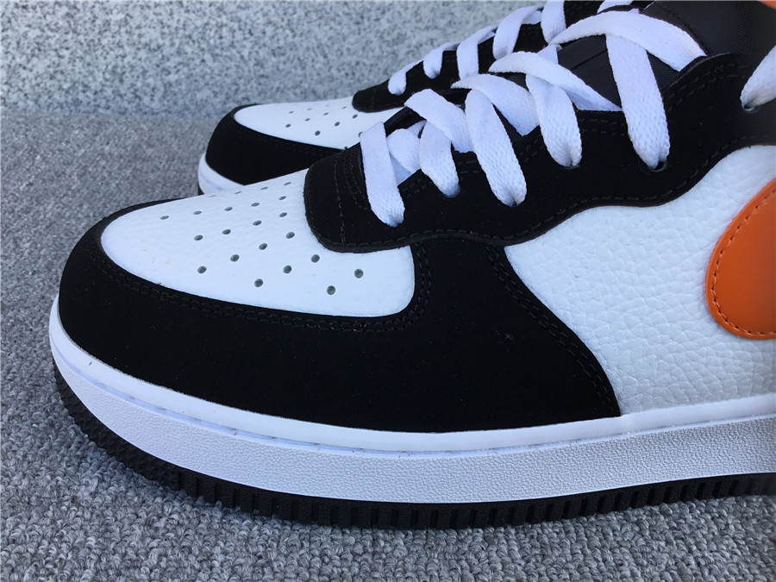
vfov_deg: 45.4
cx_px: 388
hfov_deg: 58.4
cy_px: 291
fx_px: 695
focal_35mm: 31
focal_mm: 3.3
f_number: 2.4
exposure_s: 1/257
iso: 25
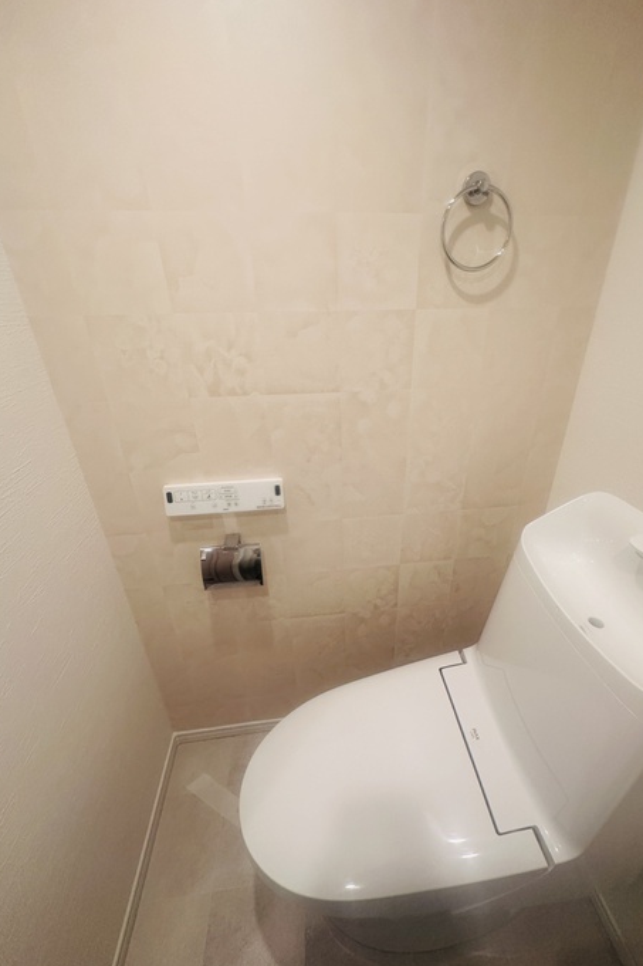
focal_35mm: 15
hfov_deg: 77.1
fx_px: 402
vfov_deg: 100.4
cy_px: 480
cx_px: 353
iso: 160
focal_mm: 2.22
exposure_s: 1/100
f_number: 2.2
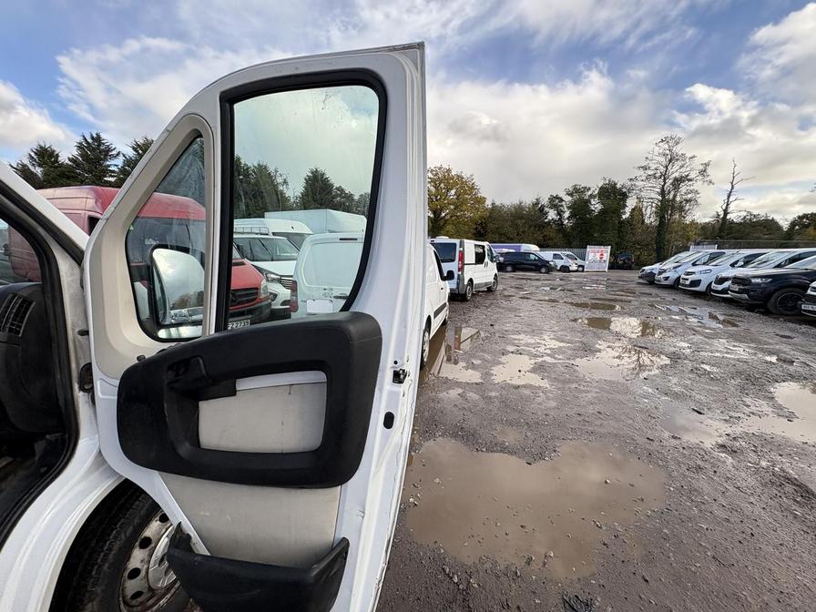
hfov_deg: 102.1
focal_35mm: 14
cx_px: 408
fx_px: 330
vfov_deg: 85.7
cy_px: 306
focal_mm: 2.22
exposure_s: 1/440
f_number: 2.2
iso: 40
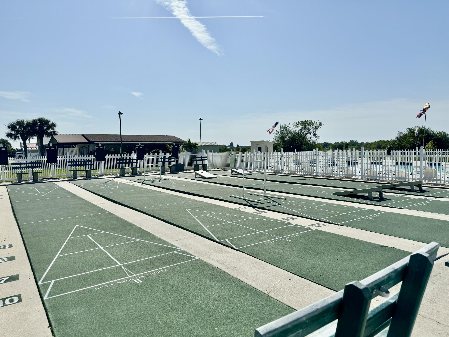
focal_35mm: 24
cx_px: 224
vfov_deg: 56.8
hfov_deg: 71.6
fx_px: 311
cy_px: 168
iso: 100
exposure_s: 1/20000
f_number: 1.78
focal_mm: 6.86
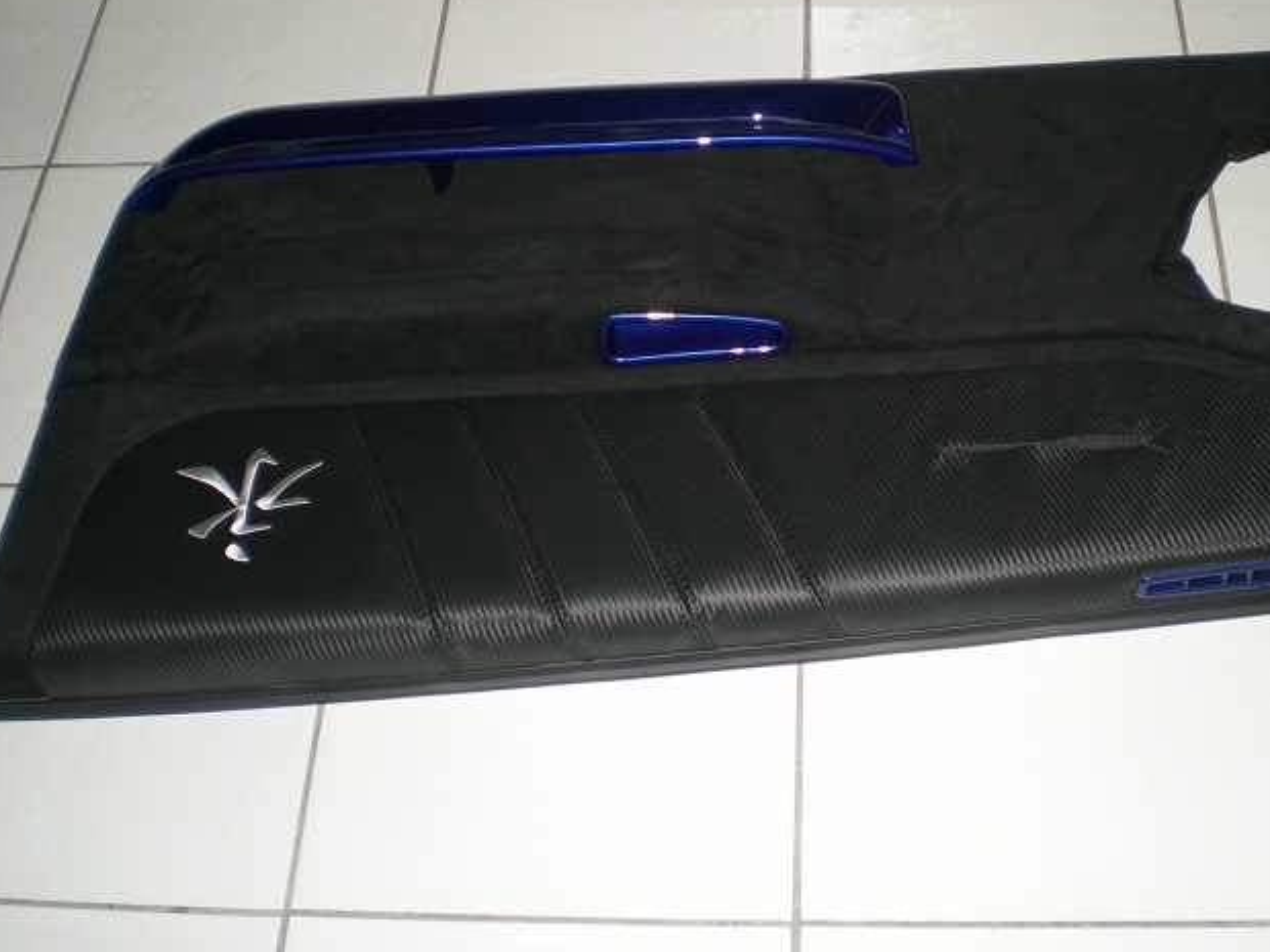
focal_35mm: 49
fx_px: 1798
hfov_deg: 38.8
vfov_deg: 29.6
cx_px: 746
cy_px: 356
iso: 99
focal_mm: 6.3
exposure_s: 1/60
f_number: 3.1
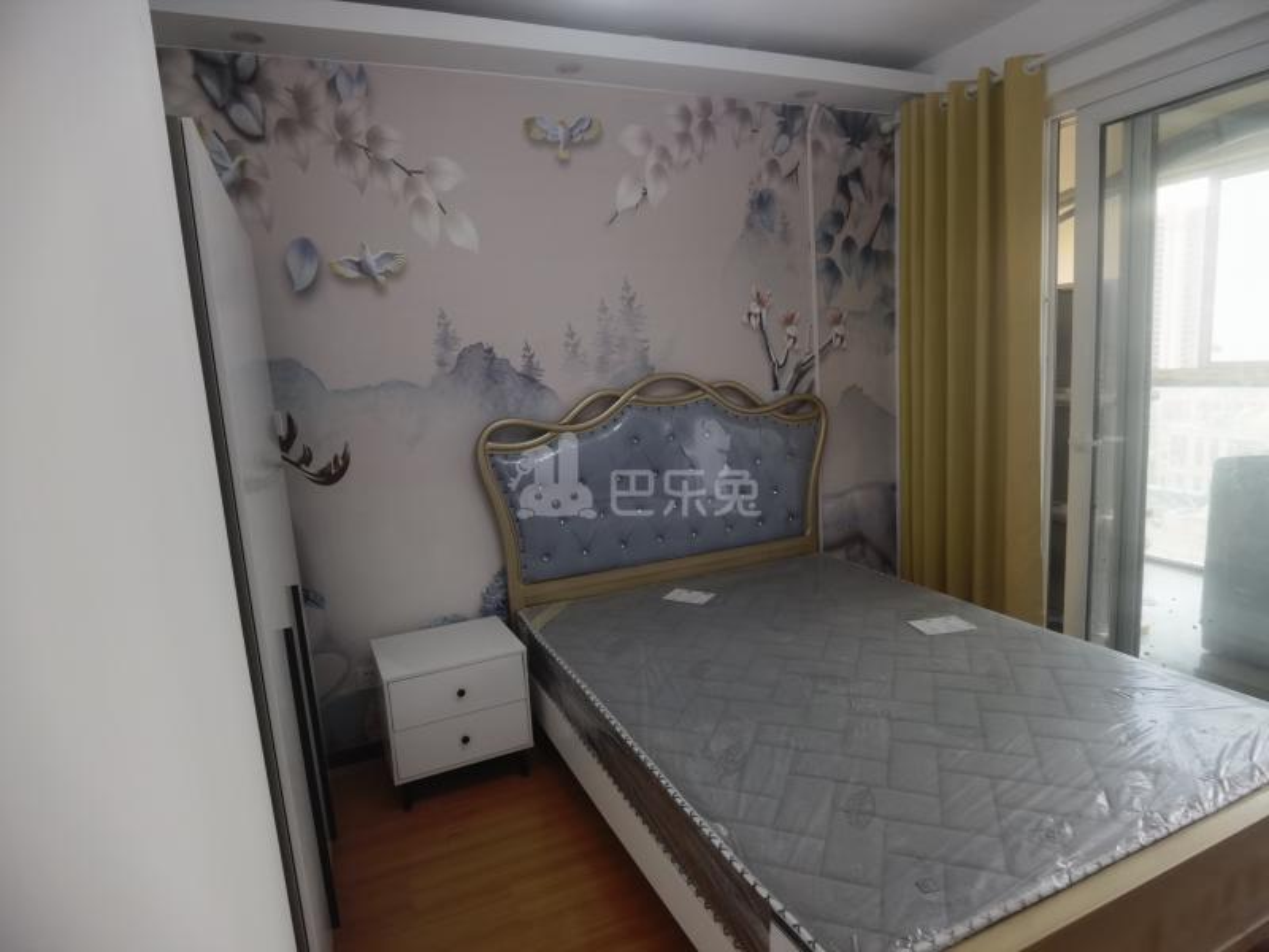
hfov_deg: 87.8
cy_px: 476
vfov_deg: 71.6
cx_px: 634
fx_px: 660
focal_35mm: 18
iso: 250
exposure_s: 1/50
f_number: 1.8
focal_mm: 4.4
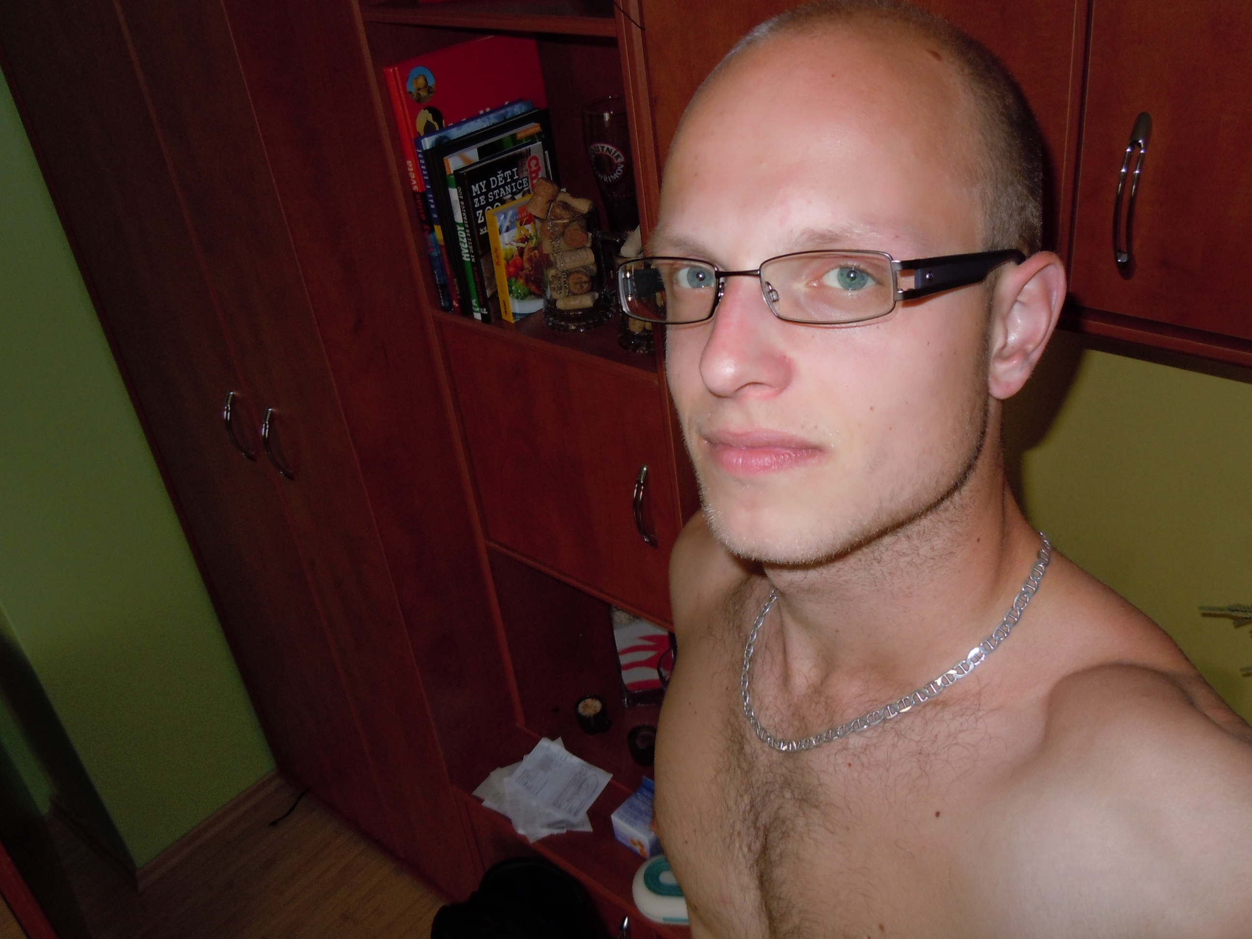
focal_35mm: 30
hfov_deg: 60.0
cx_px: 626
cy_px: 470
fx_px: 1085
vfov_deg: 46.8
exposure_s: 1/30
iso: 200
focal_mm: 5.4
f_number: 3.5
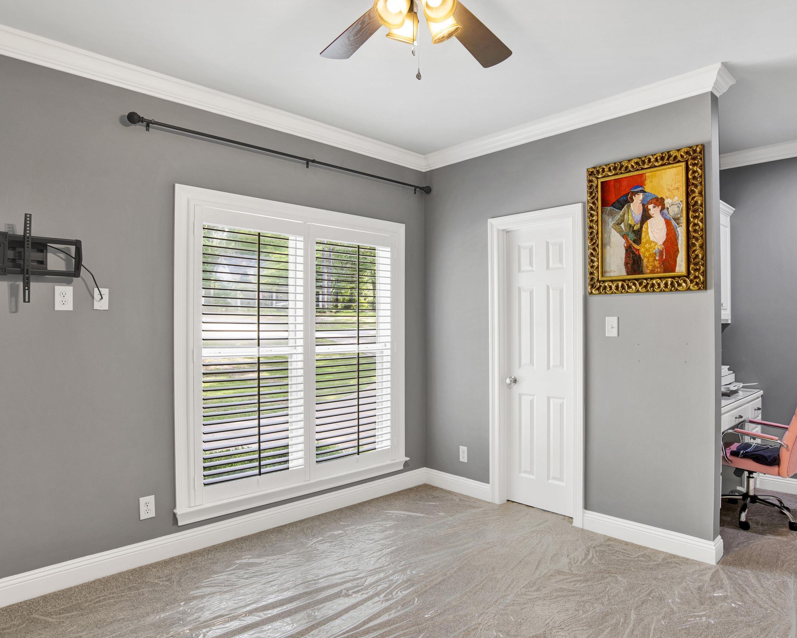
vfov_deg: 65.5
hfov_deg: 77.4
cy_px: 324
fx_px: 495
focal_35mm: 21
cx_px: 438
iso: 200
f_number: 11
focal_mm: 18
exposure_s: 1/4
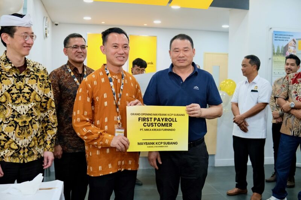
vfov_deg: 37.8
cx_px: 150
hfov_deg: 54.4
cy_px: 100
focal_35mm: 35
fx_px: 293
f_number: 2.8
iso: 2000
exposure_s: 1/180
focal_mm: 23
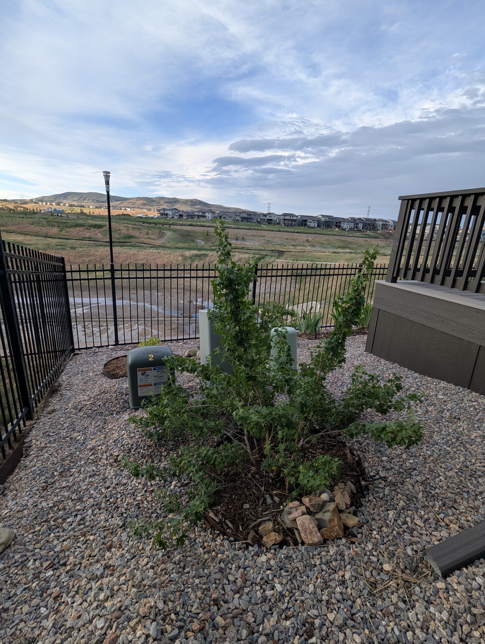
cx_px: 242
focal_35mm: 16
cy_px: 322
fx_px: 298
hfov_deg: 78.2
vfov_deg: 94.4
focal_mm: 2.35
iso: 53
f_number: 2.2
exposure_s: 1/477
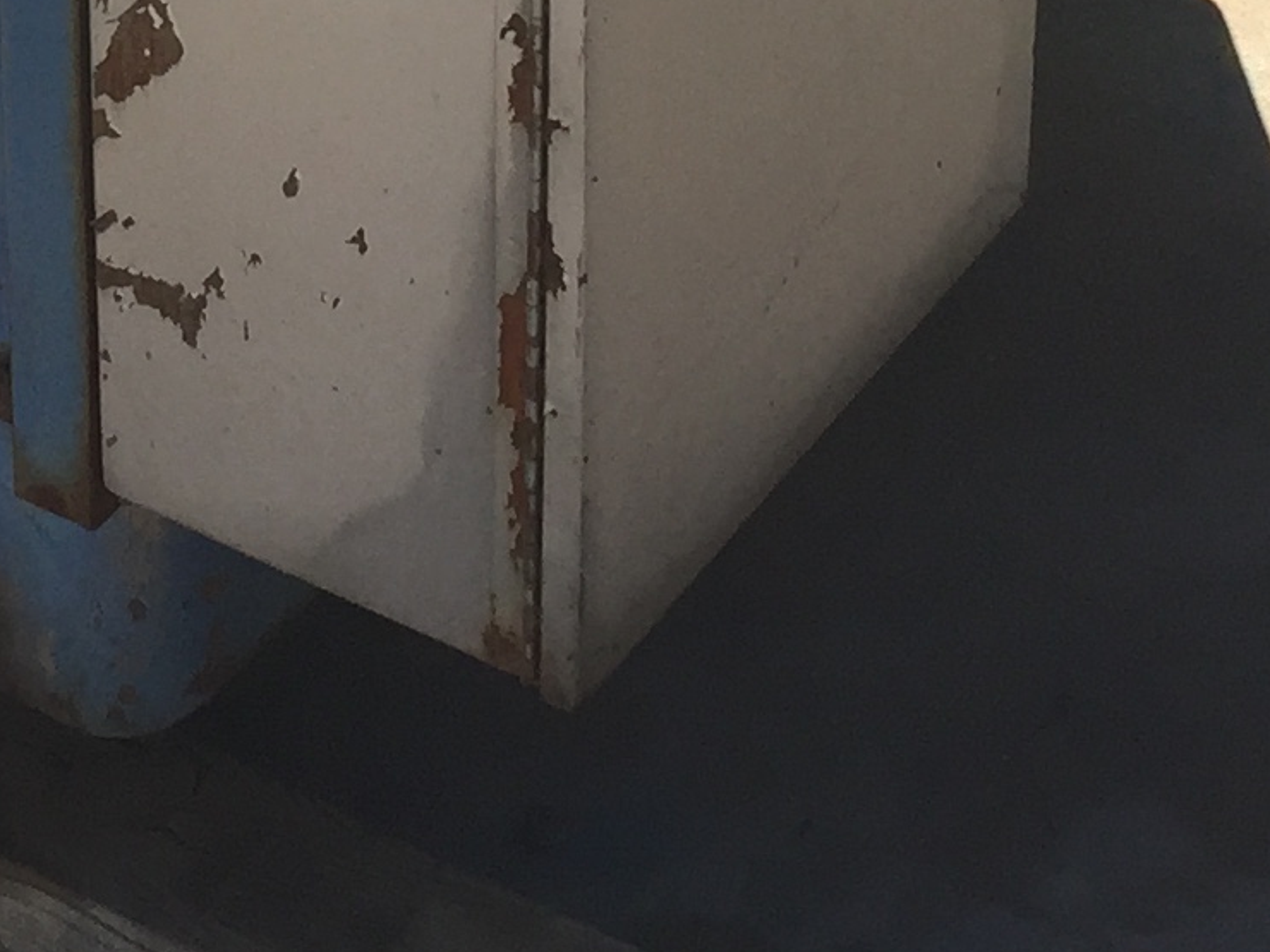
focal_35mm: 128
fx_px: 4696
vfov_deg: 10.6
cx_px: 204
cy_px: -959
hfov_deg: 15.3
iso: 32
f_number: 2.2
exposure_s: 1/1464
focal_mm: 4.15
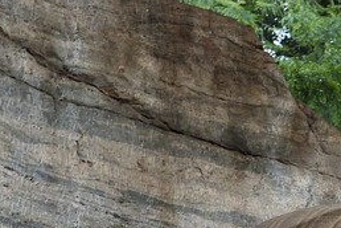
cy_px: 675
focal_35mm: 347
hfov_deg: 5.9
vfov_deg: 3.9
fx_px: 3287
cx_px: 493
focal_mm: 56
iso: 1600
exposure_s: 1/60
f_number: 8
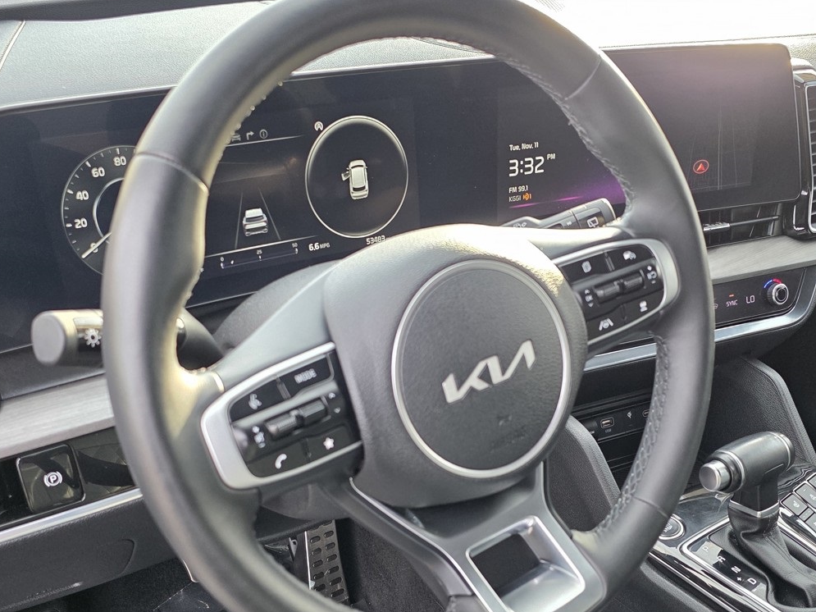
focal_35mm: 37
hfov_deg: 50.1
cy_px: 427
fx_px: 872
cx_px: 421
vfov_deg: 38.1
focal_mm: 6.3
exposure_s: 1/180
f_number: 1.7
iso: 200
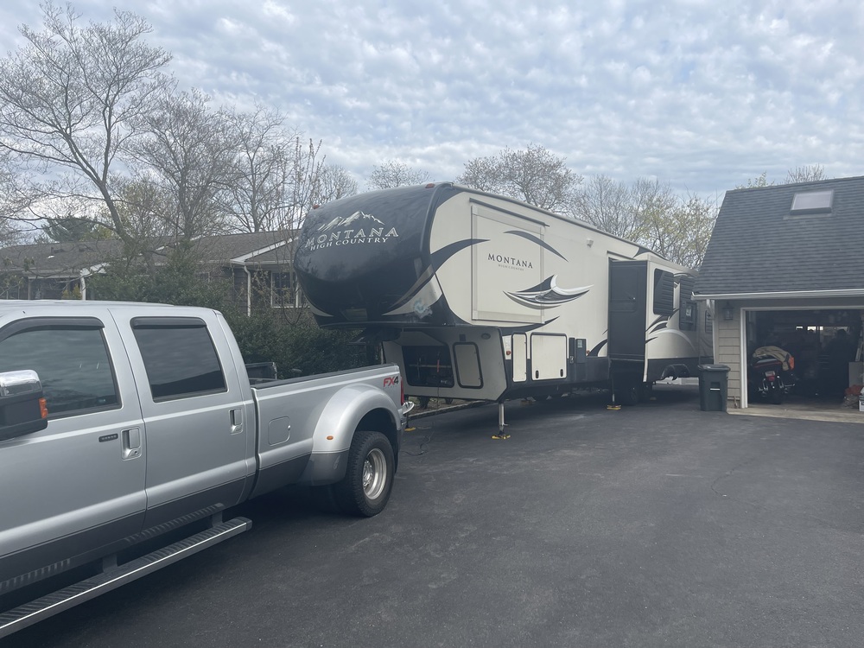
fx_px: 624
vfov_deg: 54.9
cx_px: 432
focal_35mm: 25
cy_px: 324
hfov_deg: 69.4
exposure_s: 1/2336
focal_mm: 5.1
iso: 32
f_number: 1.6
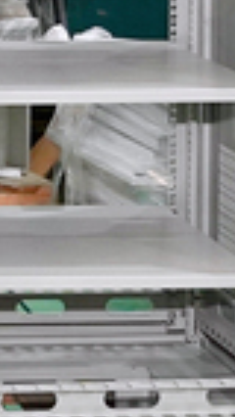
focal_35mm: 172
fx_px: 1905
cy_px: -128
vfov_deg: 12.1
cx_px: -737
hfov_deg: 5.9
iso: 1250
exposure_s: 1/80
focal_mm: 29.2
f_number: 4.5
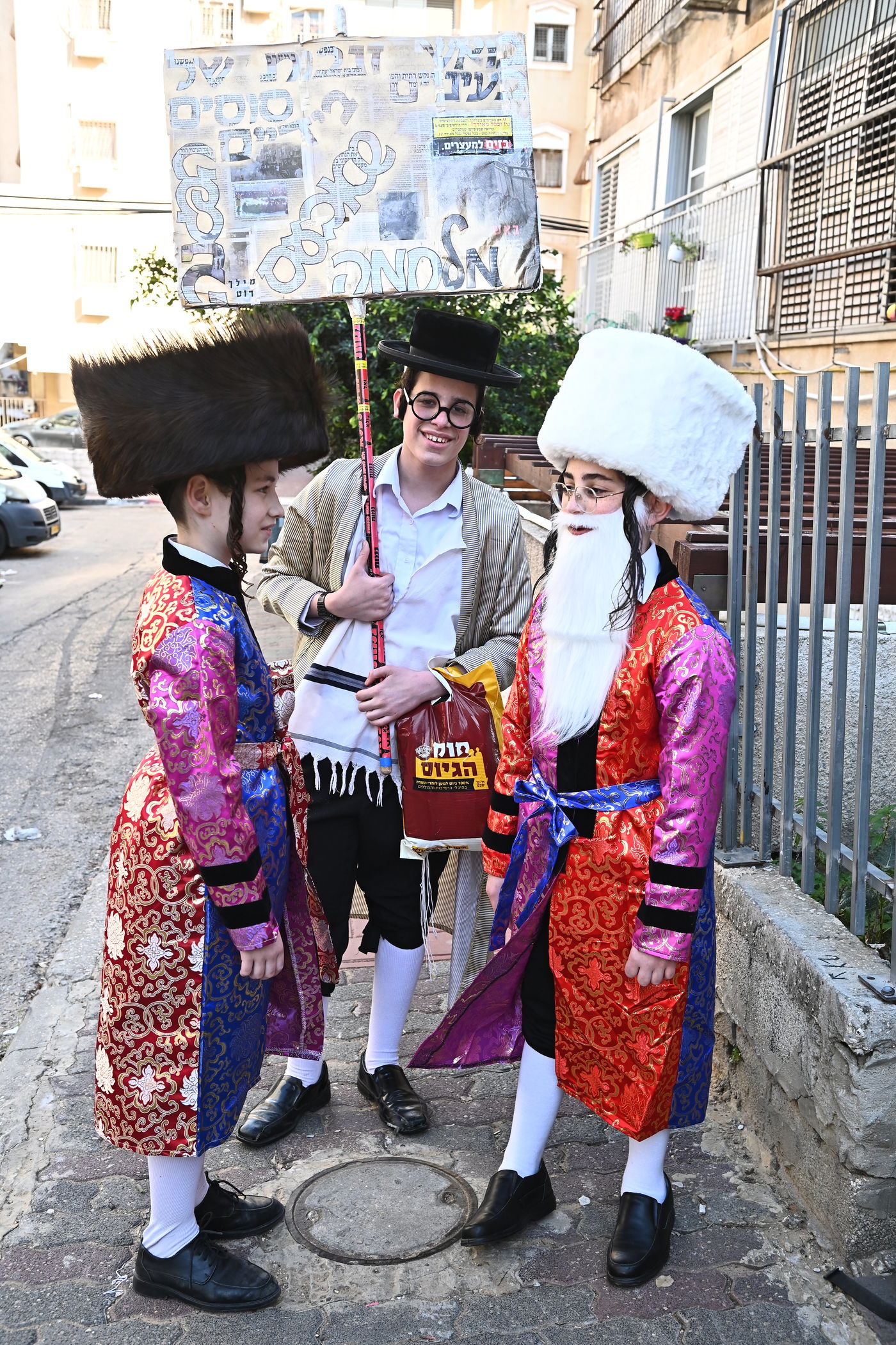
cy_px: 672
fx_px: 1307
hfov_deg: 37.8
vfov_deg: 54.4
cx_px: 448
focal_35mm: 35
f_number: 5.6
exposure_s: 1/200
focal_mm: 35
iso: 400
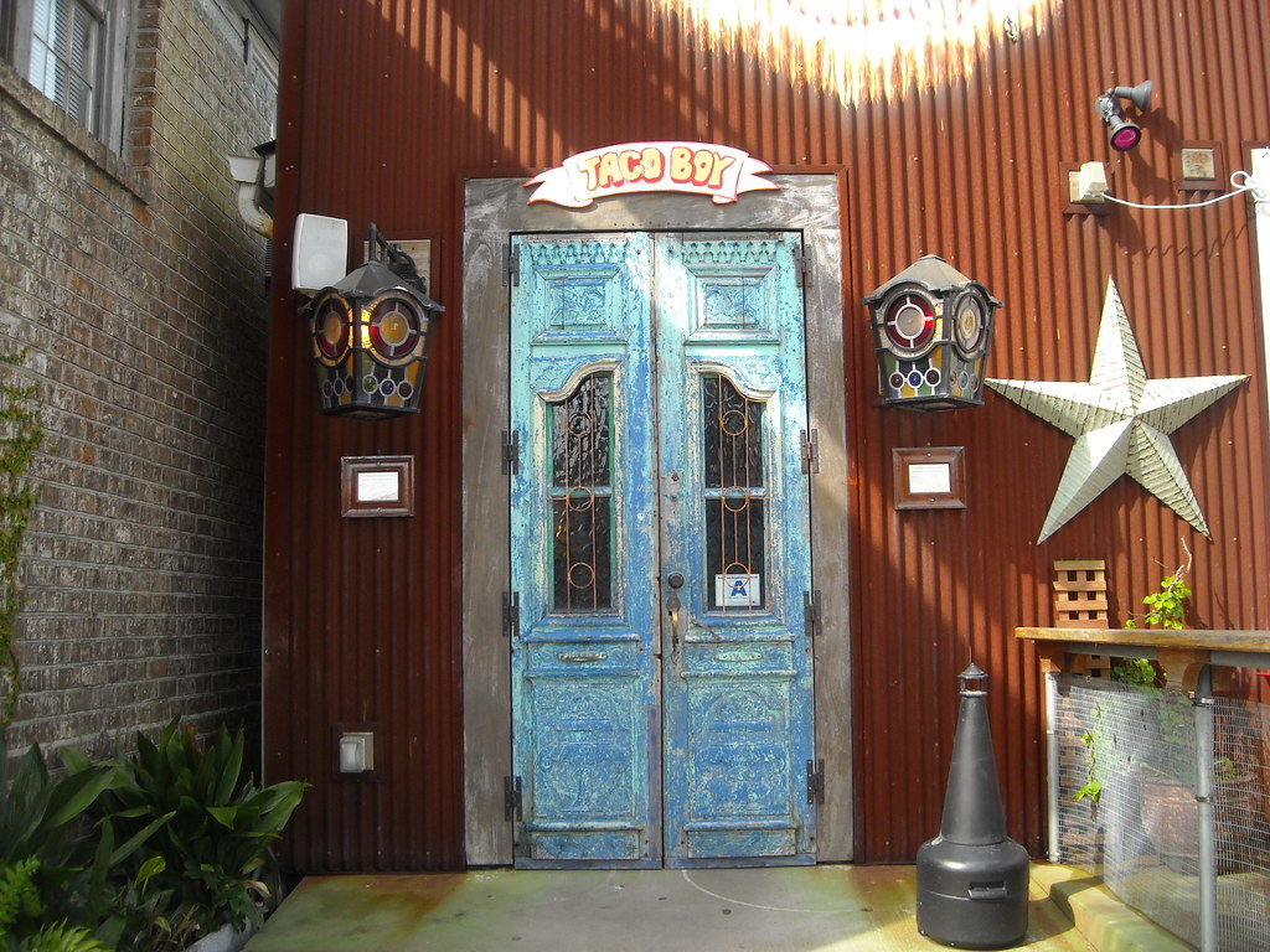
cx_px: 635
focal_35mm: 35
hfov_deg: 52.6
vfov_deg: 40.7
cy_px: 476
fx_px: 1284
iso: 64
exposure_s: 1/260
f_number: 2.8
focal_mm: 5.7
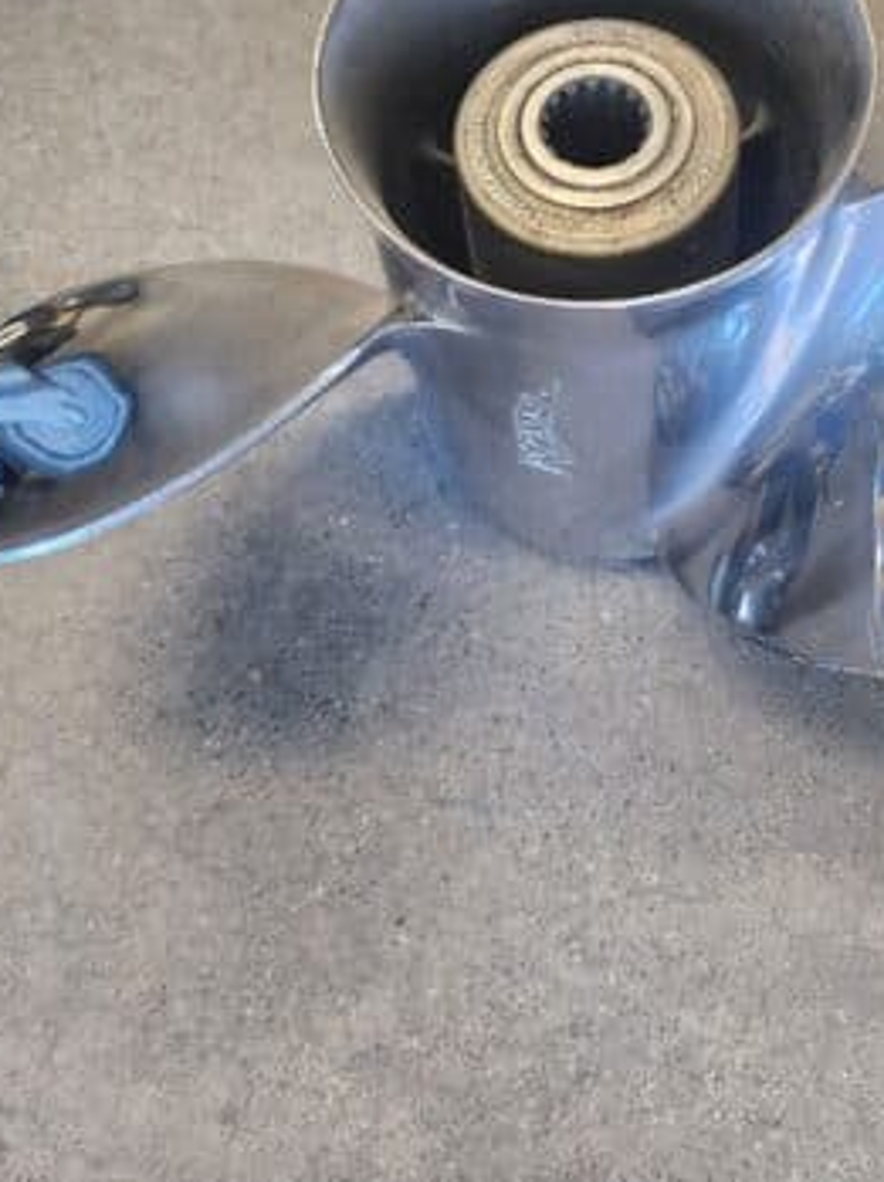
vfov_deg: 42.5
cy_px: 411
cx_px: 579
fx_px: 1501
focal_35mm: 44
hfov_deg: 32.6
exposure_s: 1/120
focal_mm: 6.4
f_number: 1.8
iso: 640
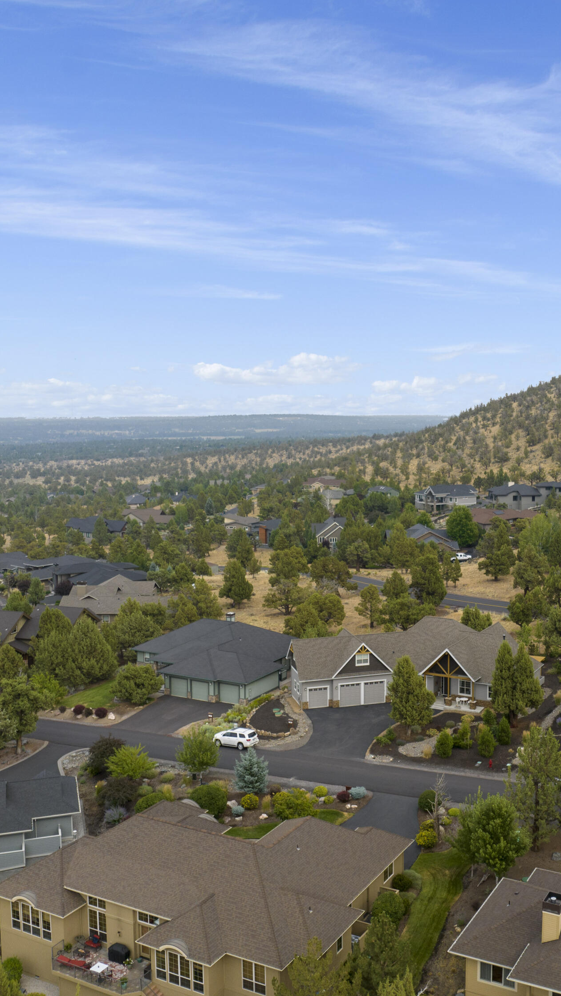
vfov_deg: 56.6
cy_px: 498
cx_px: 375
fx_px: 926
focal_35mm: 35
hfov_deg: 33.4
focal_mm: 12.29
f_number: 2.8
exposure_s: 1/800
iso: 130
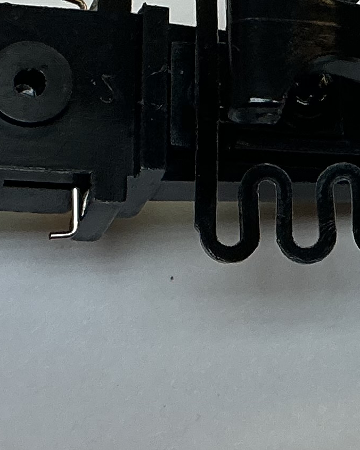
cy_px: -36
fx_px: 1798
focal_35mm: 135
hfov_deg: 11.3
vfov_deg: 14.0
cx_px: 378
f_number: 1.8
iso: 32
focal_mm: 3
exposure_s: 1/120
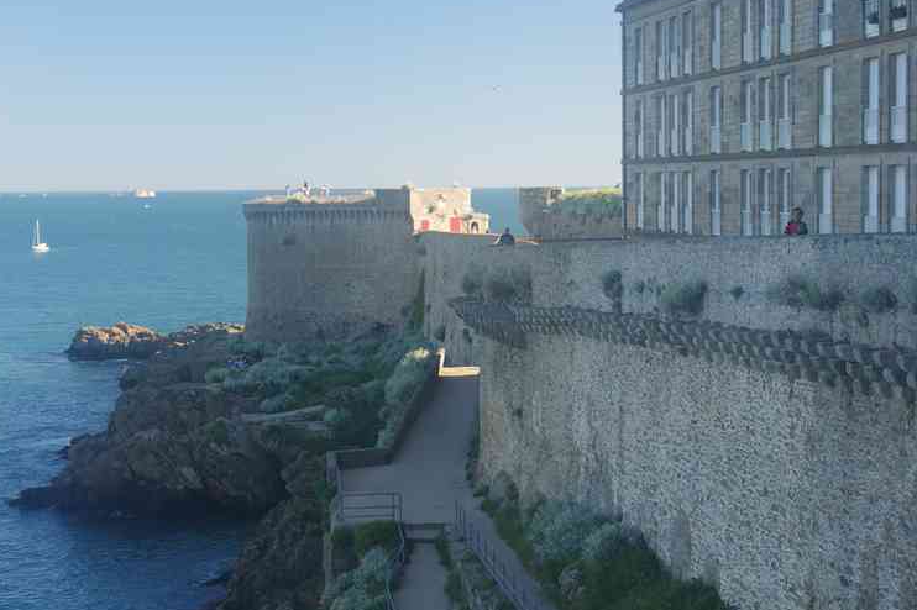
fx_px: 1697
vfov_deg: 20.4
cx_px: 507
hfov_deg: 30.2
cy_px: 319
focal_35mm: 67
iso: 200
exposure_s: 1/60
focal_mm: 33
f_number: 7.1
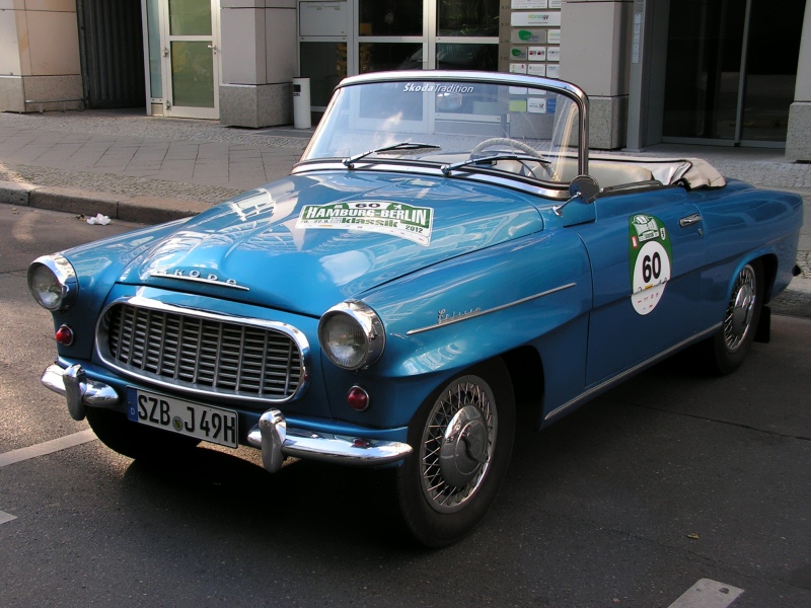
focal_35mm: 46
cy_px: 304
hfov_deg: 41.2
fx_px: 1078
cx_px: 406
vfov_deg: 31.5
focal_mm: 7.8
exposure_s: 1/160
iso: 64
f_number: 3.2
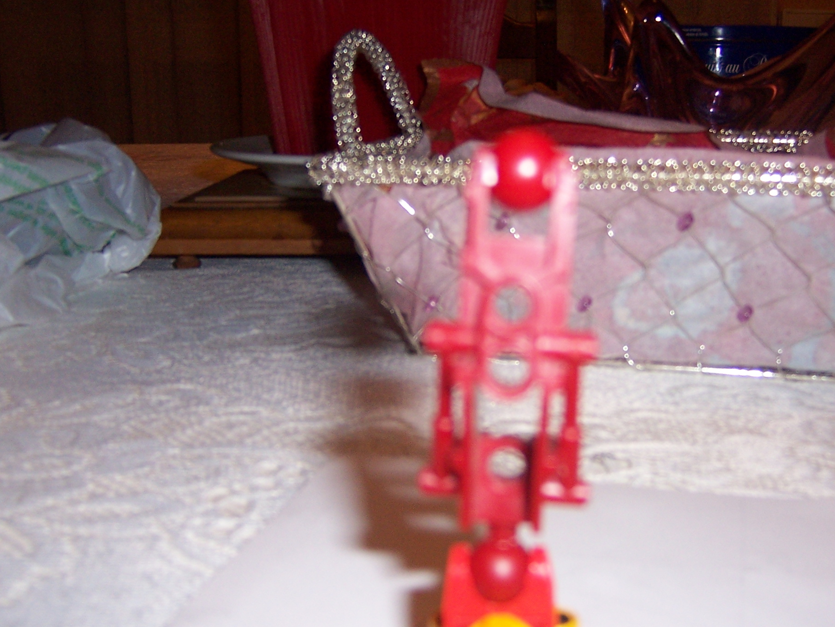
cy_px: 352
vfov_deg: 34.3
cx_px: 476
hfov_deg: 44.7
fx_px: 1013
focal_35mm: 42
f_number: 2.8
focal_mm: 5.5
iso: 140
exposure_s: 1/30
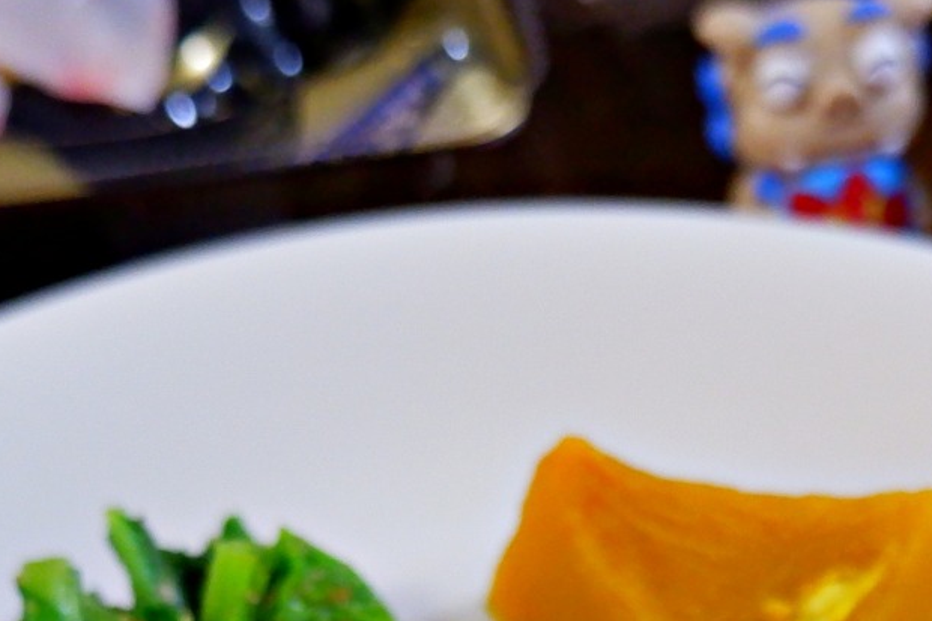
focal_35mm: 95
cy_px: 1053
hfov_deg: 21.3
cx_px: 690
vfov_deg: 13.2
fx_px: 2459
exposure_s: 1/34
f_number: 3.5
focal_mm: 15
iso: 1600
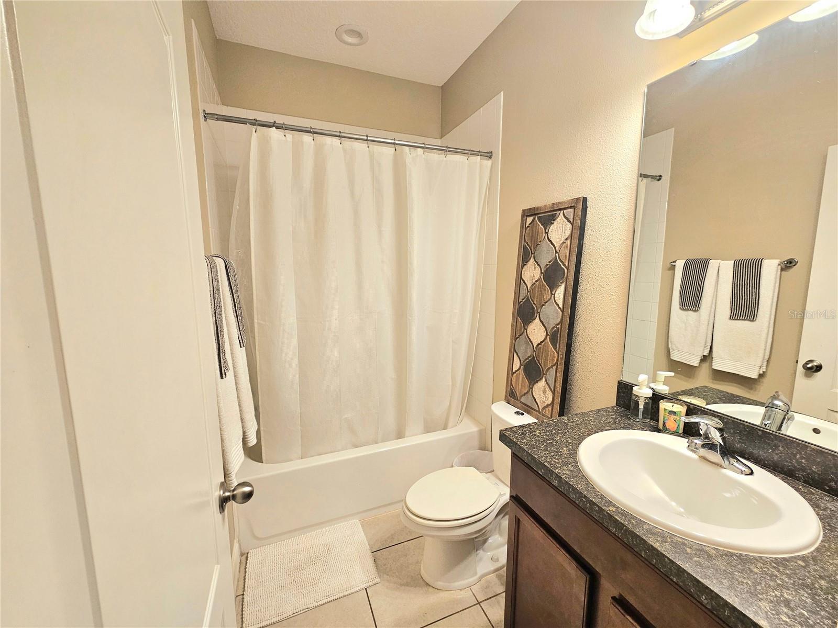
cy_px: 314
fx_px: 315
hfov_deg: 106.2
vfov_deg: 89.9
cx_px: 419
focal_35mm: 13
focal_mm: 2.2
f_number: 2.2
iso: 125
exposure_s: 1/60.2
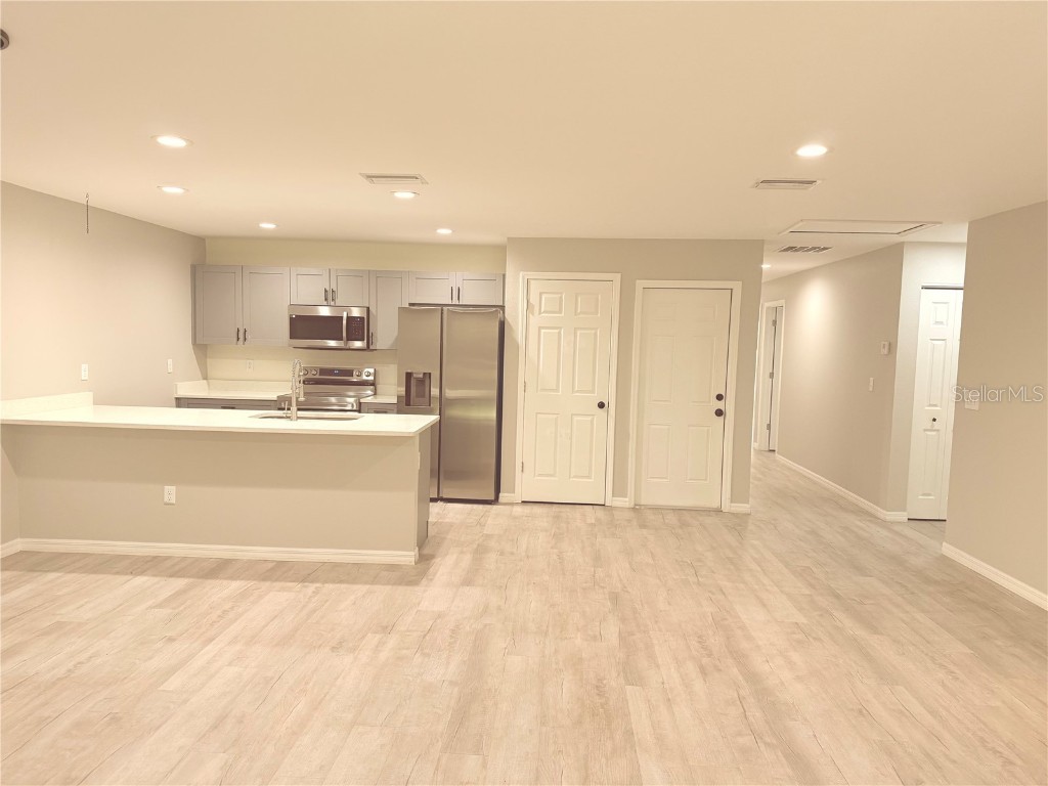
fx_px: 727
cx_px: 524
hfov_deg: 71.6
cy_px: 393
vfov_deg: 56.8
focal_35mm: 24
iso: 250
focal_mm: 6.76
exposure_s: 1/120
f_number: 1.78
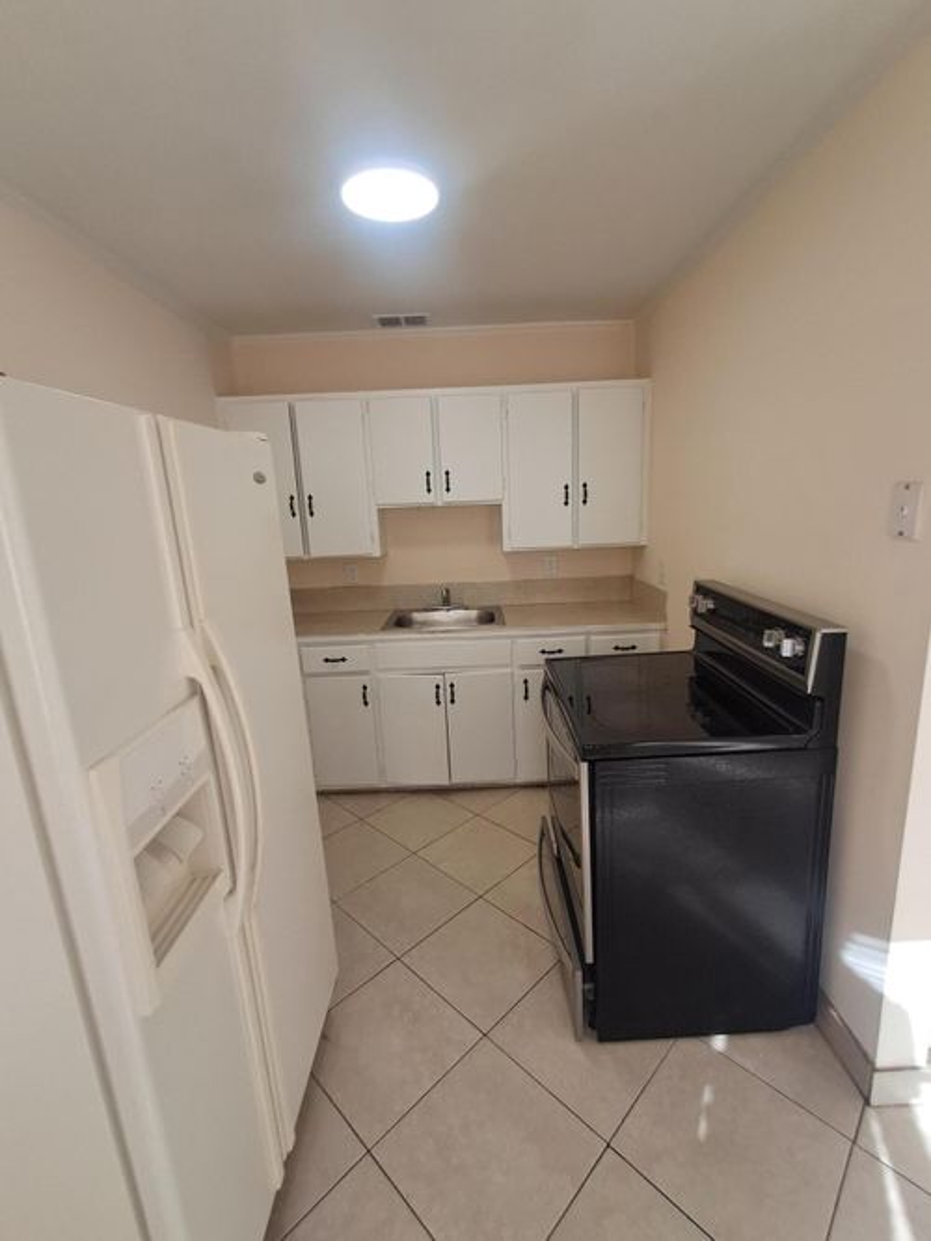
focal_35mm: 16
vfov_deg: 94.5
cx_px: 466
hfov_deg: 78.1
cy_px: 620
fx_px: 574
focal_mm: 1.64
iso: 64
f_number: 2.2
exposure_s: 1/100
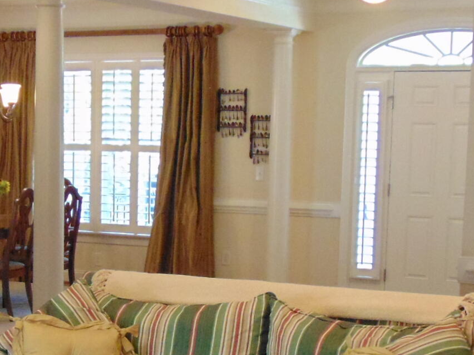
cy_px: 324
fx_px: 1205
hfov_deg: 22.1
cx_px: 122
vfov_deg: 16.5
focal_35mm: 88
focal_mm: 4.5
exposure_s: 1/30
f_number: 3
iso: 320
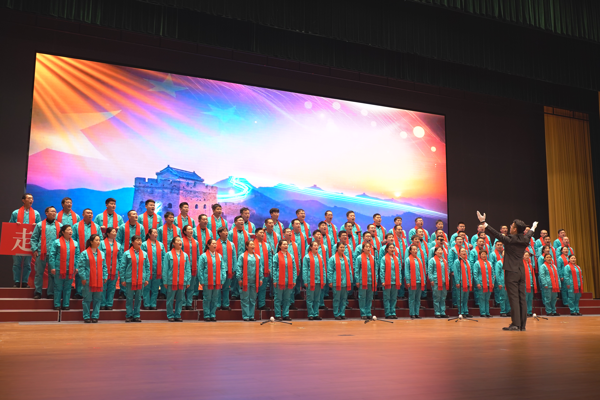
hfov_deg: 51.9
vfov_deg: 35.9
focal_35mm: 37
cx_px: 300
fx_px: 617
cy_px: 200
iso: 1000
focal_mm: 37
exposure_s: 1/200
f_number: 4
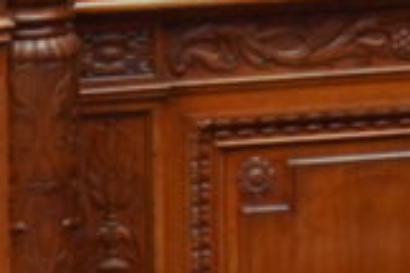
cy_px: 480
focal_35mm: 1423
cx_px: -349
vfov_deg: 1.0
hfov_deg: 1.4
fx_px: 16205
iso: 5000
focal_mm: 200
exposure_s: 1/160
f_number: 6.3
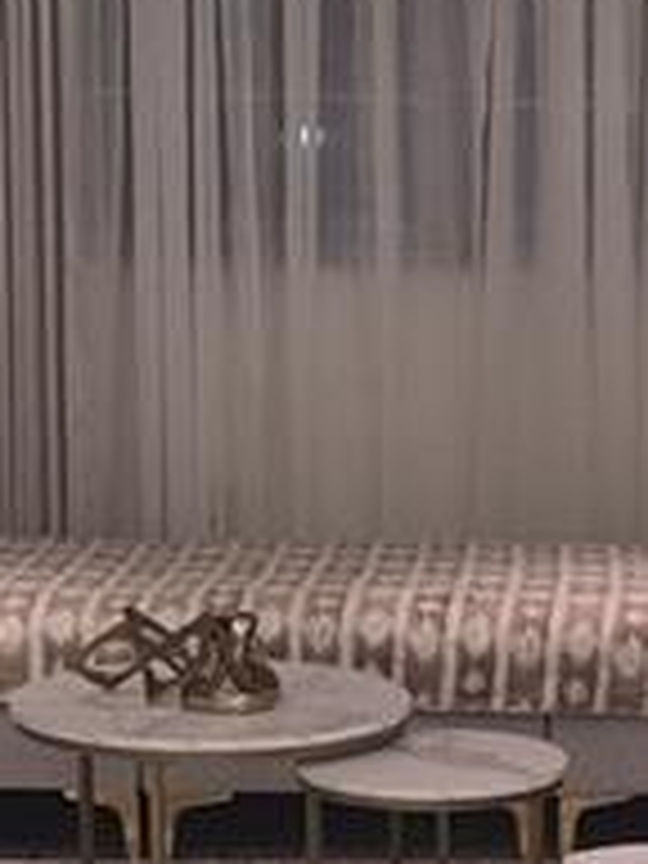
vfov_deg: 13.6
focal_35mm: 144
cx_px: 716
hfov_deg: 10.2
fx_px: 3594
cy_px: 796
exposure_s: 1/60
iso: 100
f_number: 1.8
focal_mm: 5.4
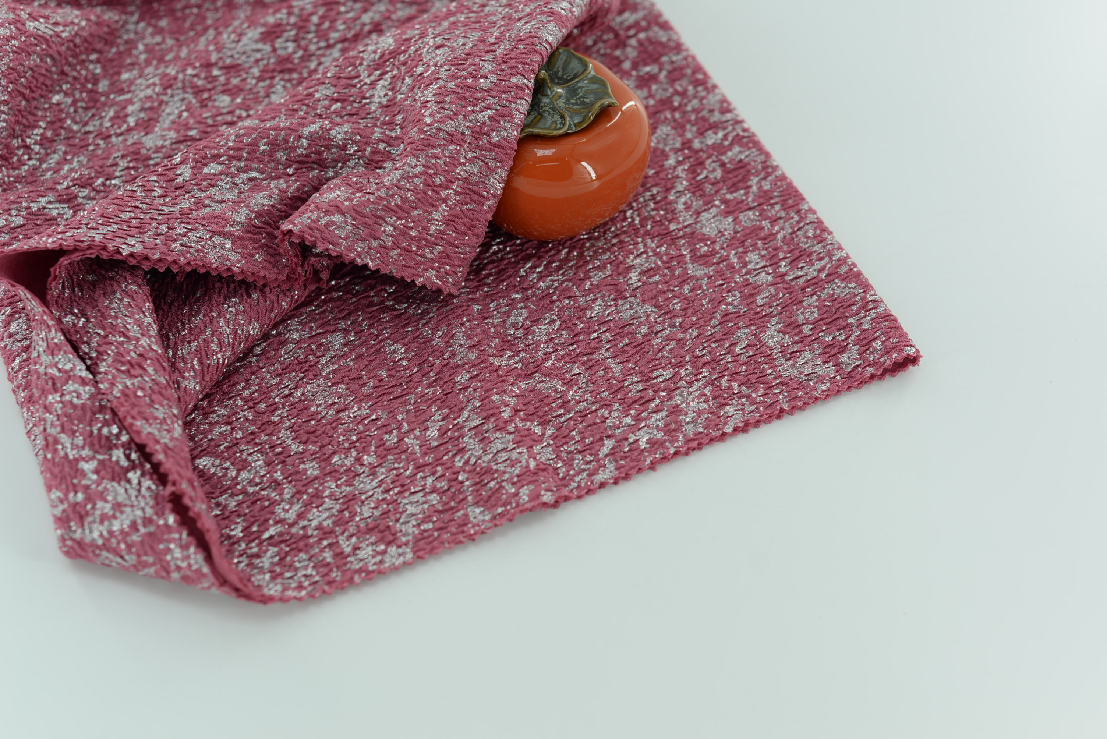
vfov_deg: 27.0
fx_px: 1538
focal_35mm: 50
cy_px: 370
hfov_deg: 39.6
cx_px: 554
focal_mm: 50
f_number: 4
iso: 100
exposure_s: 1/160
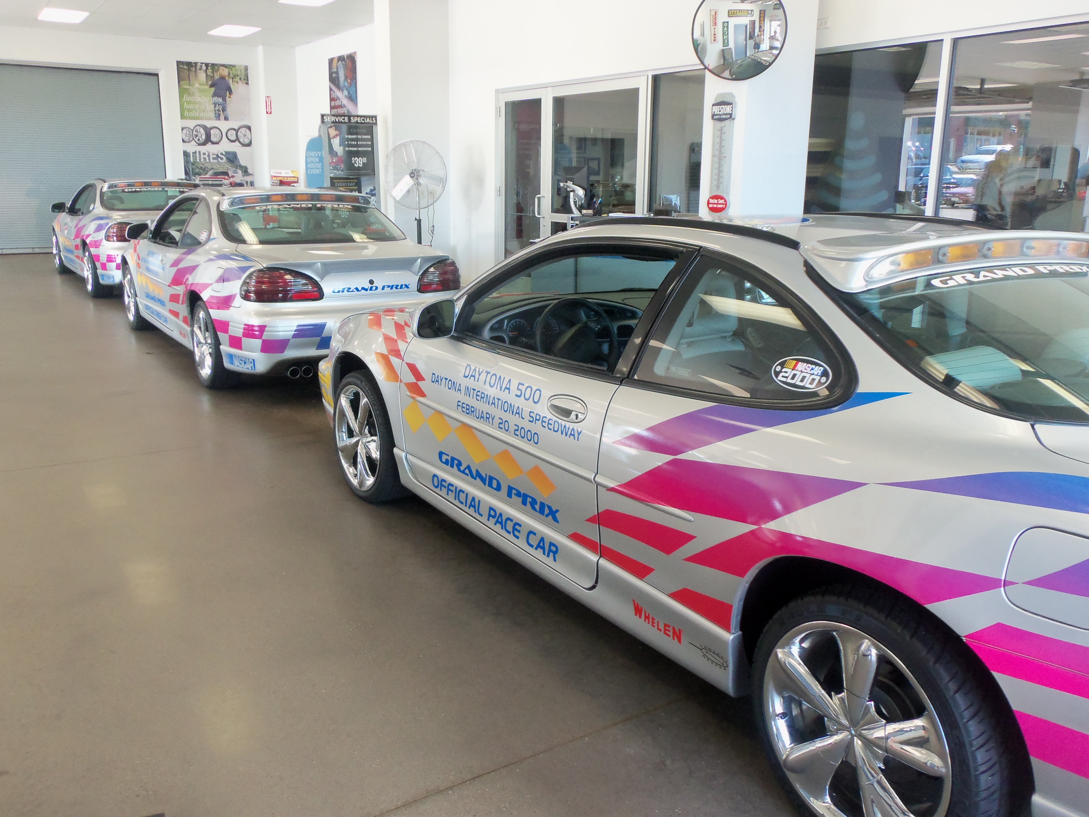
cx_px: 544
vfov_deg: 49.7
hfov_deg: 63.4
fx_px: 881
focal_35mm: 28
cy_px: 408
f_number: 3.3
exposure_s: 1/60
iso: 200
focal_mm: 5.1
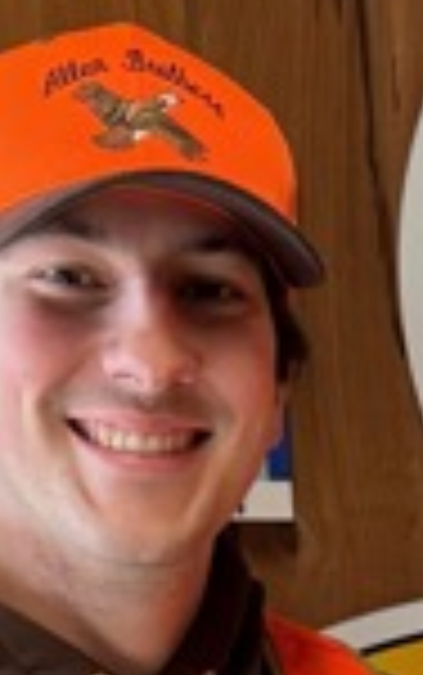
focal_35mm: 136
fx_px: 2504
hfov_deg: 9.1
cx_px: 842
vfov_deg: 13.9
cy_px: 1152
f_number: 1.78
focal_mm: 6.76
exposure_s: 1/60
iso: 160
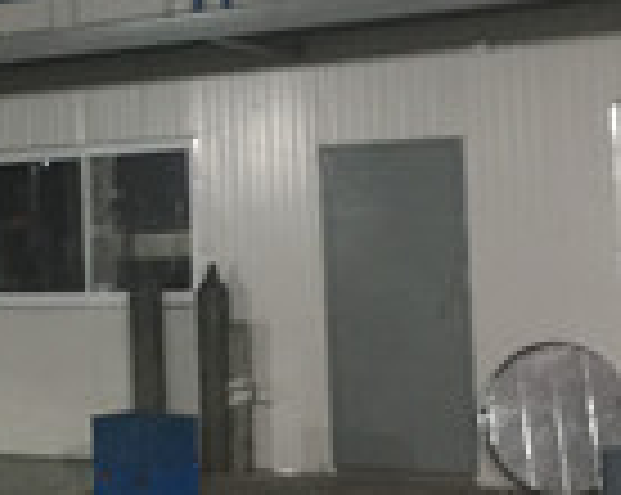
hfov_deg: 23.1
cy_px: 130
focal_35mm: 82
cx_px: 158
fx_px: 1505
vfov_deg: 18.6
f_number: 2.2
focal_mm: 4.15
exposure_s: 1/4
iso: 125
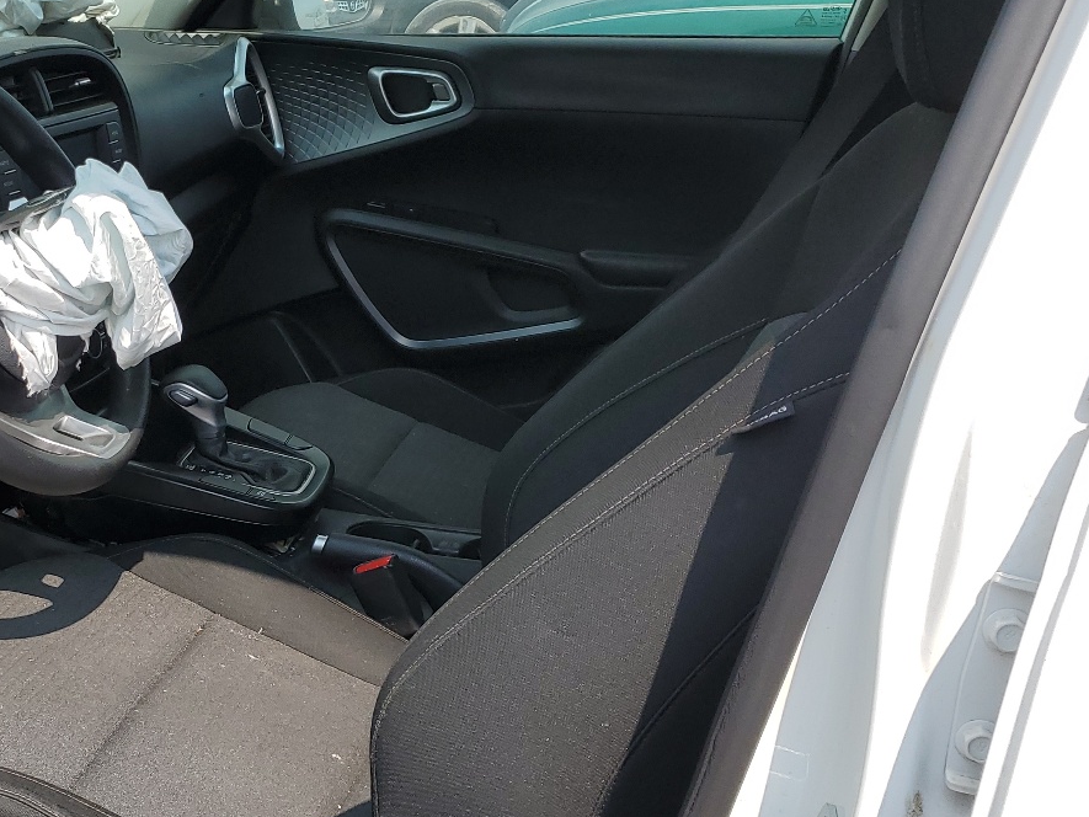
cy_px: 487
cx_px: 194
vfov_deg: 30.8
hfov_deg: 38.7
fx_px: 1479
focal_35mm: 47
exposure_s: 1/2500
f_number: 1.5
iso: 50
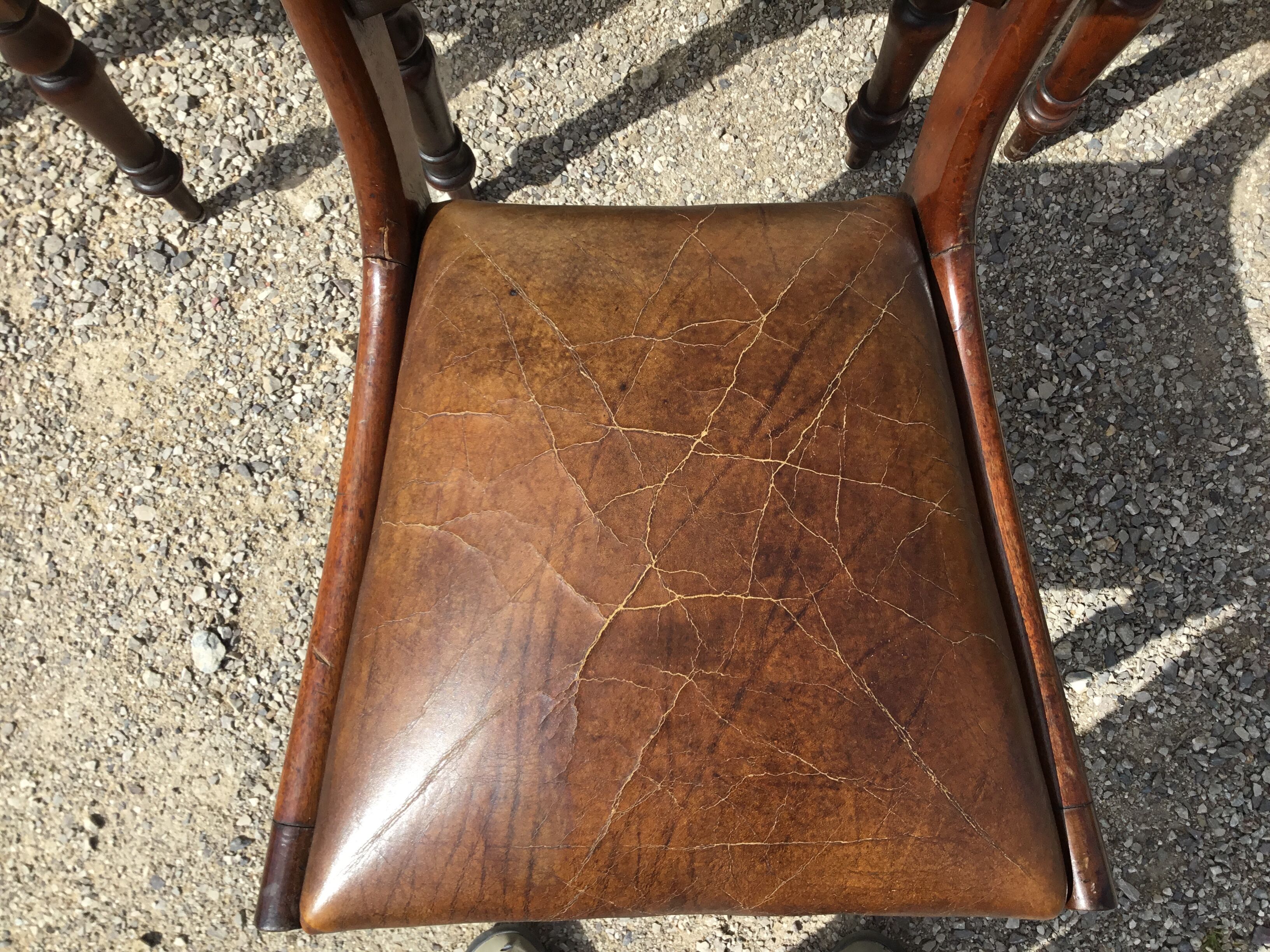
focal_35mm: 31
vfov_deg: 45.4
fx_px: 1137
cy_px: 476
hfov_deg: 58.4
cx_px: 635
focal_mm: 3.3
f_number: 2.4
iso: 25
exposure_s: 1/1314
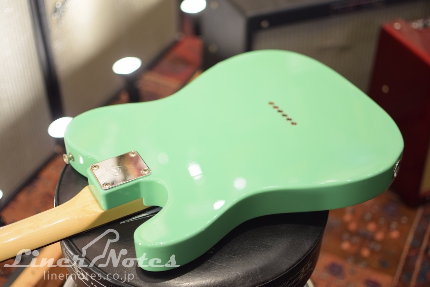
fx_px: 627
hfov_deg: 37.8
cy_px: 144
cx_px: 215
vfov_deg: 25.8
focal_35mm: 52
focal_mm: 35
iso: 400
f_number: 1.8
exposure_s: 1/125
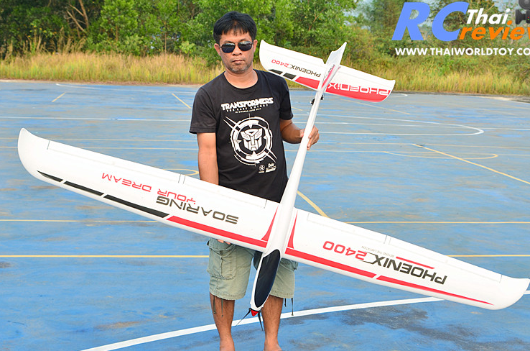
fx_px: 954
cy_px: 166
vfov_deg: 20.8
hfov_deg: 31.0
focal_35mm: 65
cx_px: 272
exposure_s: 1/50
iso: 100
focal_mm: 40
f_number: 5.6
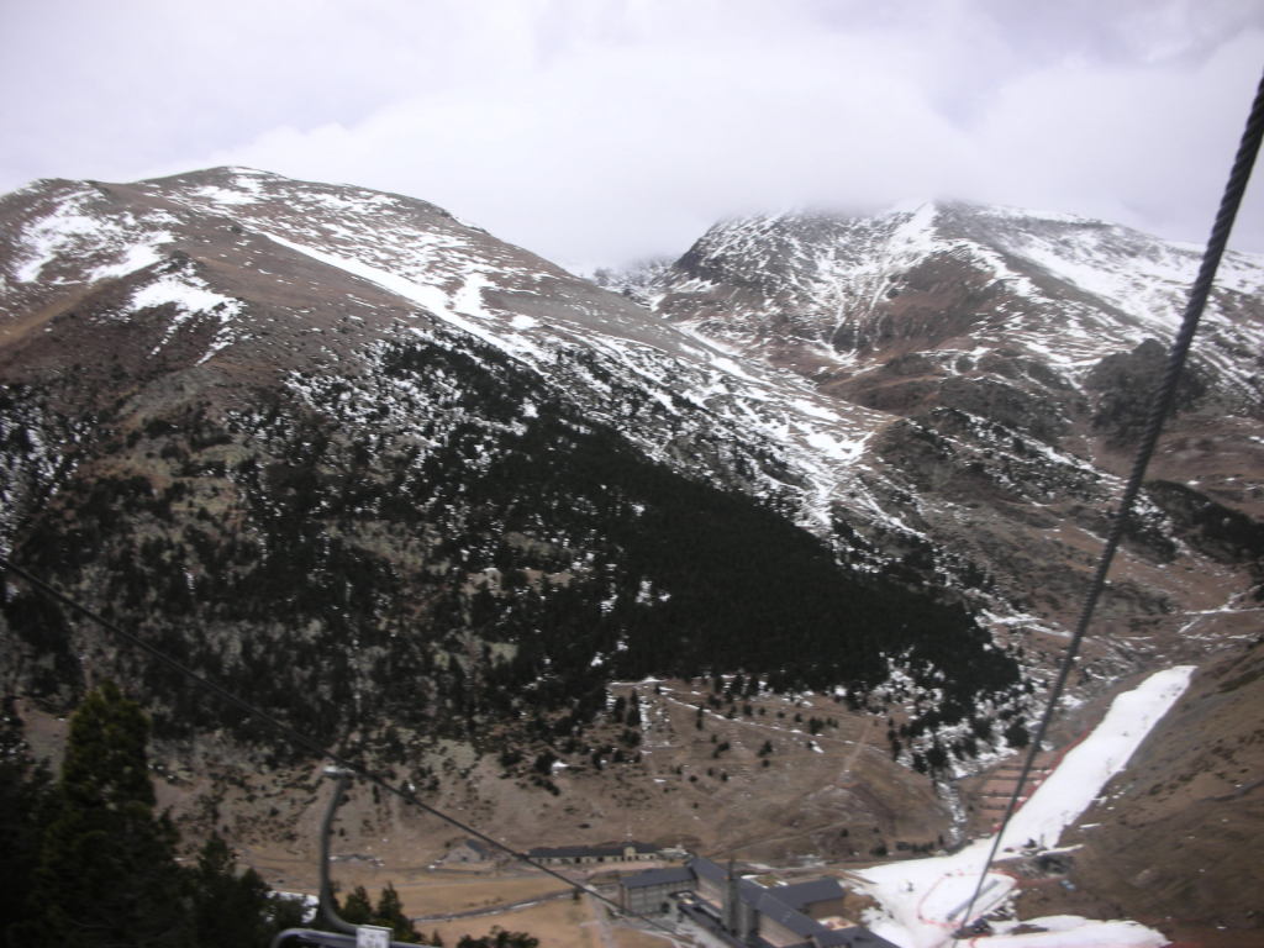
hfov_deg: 52.6
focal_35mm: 35
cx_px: 632
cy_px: 474
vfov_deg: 40.7
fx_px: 1278
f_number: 3
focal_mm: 5.8
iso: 50
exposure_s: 1/115
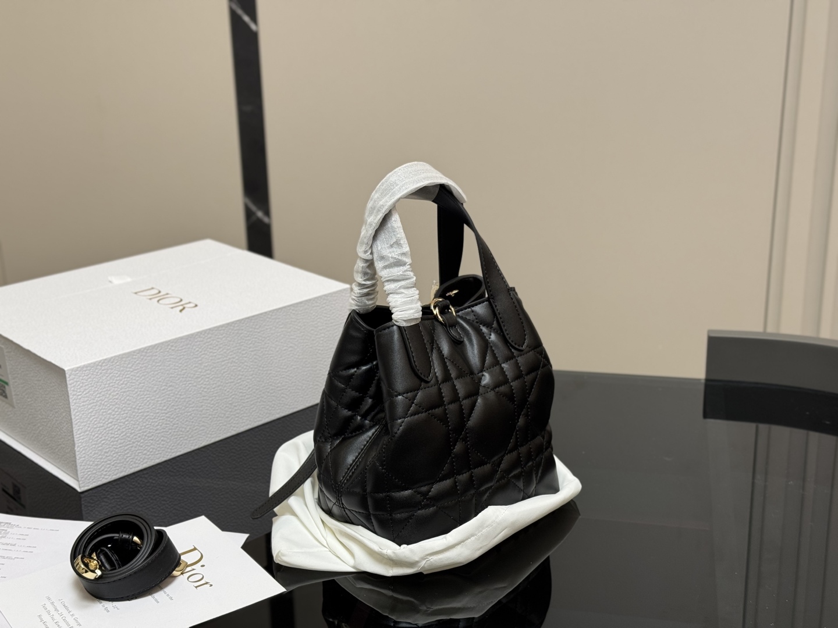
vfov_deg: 30.3
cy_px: 314
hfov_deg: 39.7
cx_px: 419
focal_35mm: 48
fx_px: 1162
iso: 100
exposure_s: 1/79
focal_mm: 6.76
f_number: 1.78
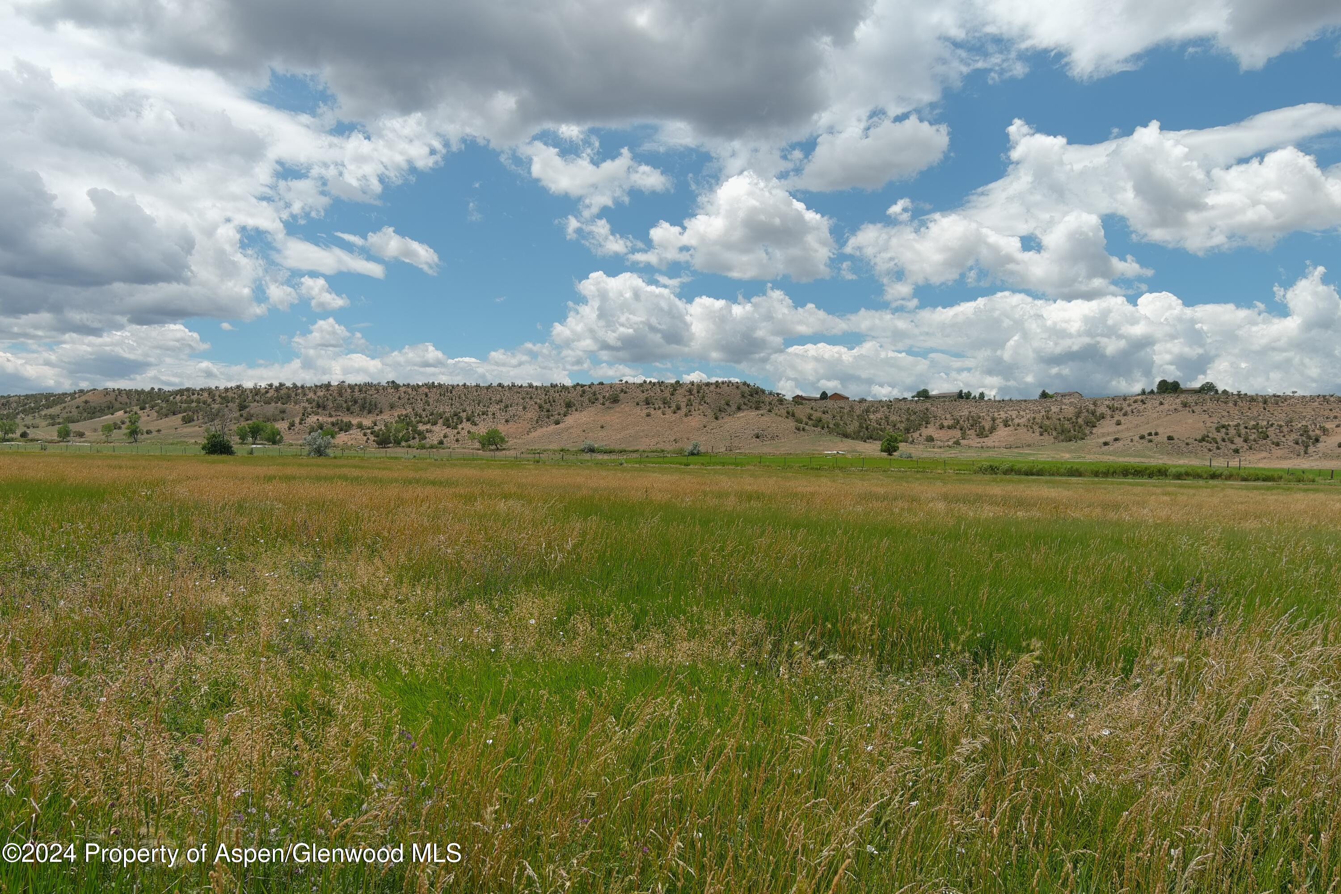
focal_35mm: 29
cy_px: 447
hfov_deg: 63.7
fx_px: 1080
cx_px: 670
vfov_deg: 45.0
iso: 100
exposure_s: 1/2000
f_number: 2.8
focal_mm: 10.57
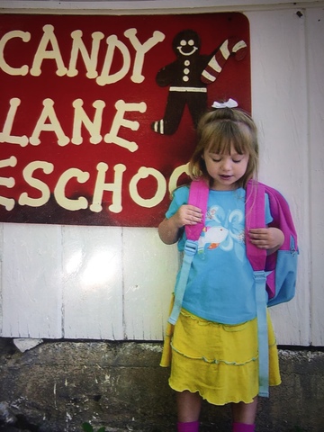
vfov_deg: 61.7
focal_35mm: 29
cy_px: 216
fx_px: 362
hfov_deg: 48.2
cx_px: 162
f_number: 2.2
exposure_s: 1/514
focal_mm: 4.15
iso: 32
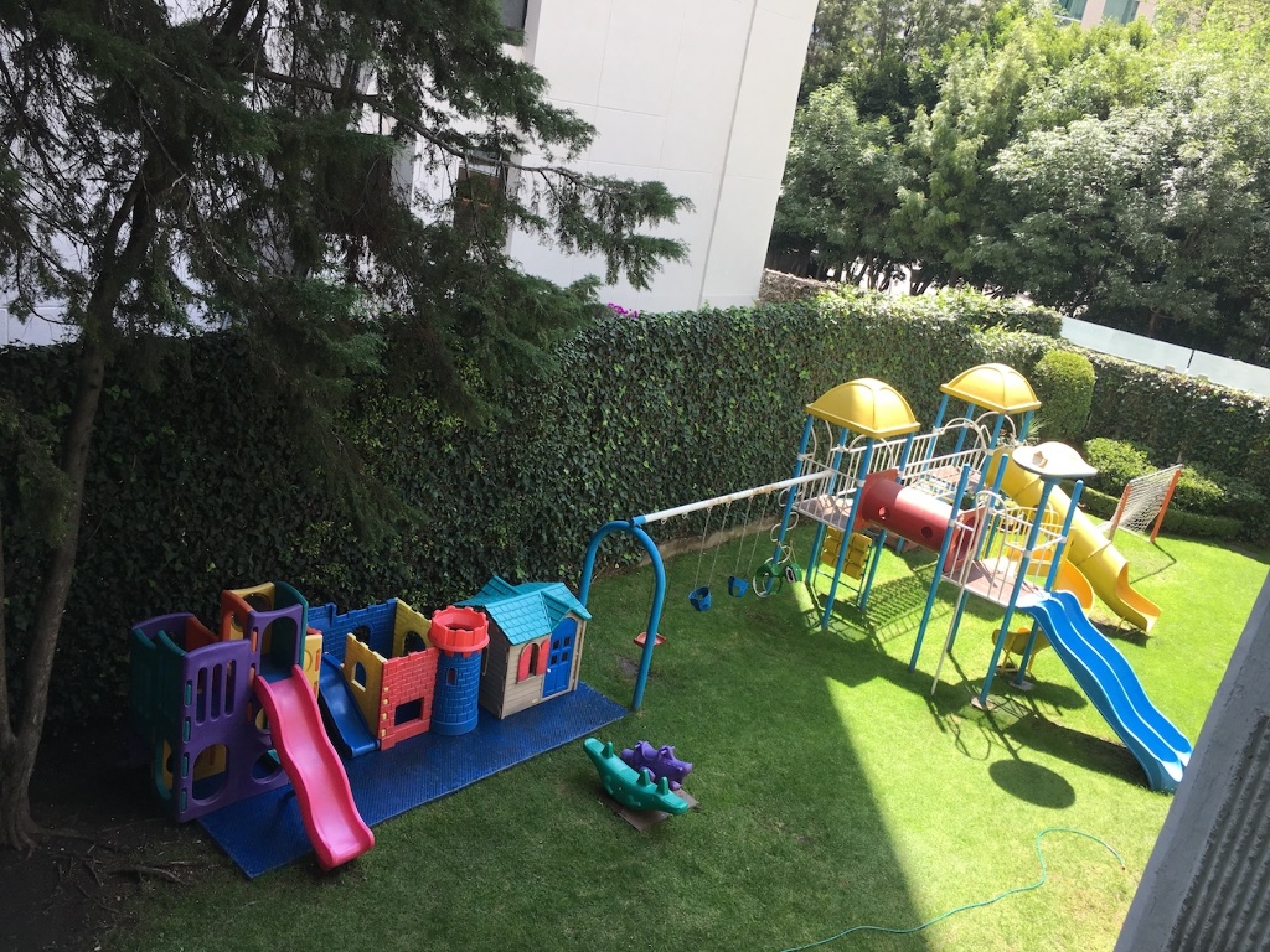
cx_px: 635
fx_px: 1064
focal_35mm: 29
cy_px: 476
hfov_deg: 61.7
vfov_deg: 48.2
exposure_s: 1/214
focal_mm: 4.15
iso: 25
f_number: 2.2
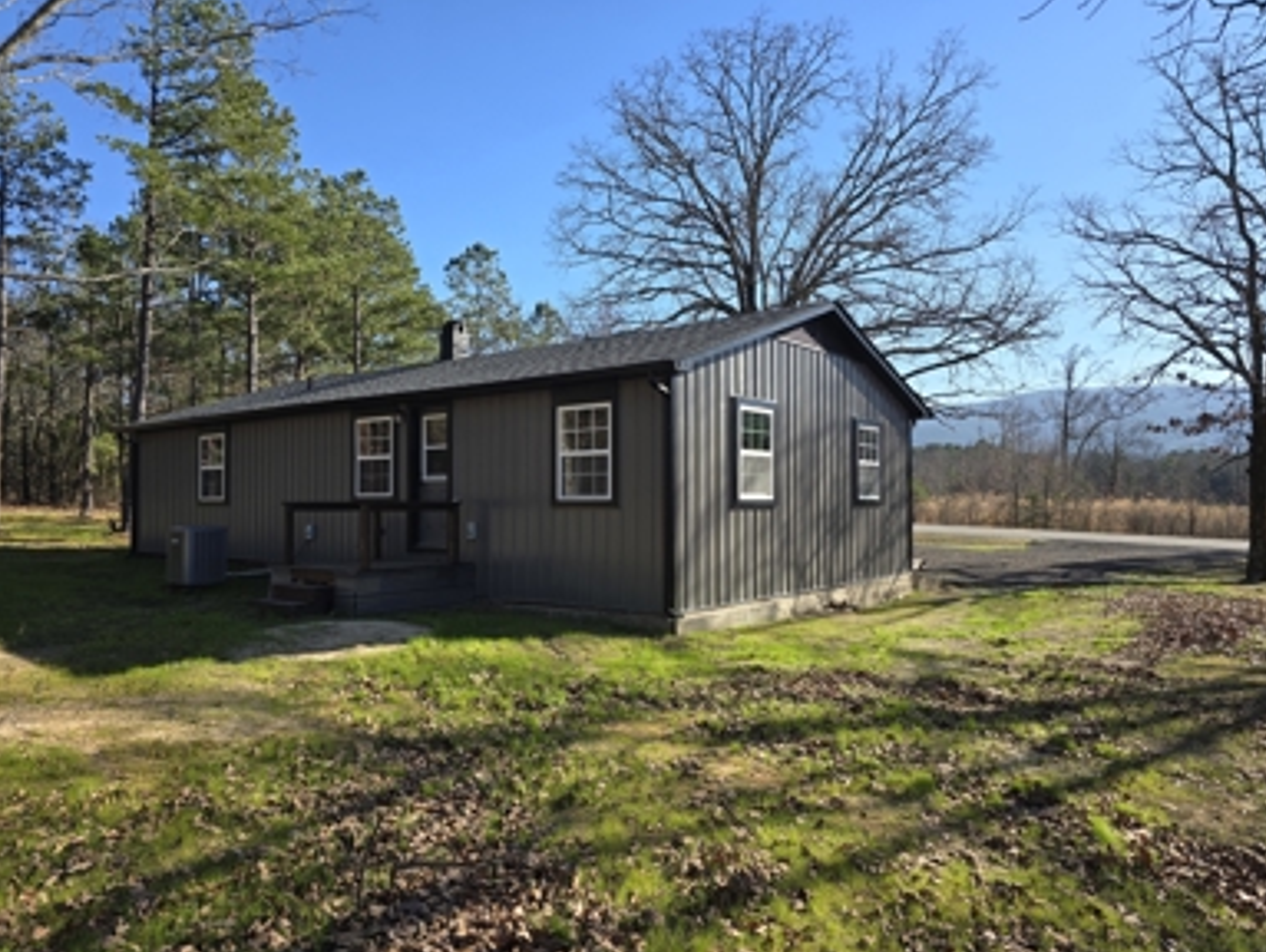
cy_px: 486
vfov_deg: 56.9
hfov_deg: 71.5
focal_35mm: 24
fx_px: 879
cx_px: 631
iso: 12
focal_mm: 6.3
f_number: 1.7
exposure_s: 1/430
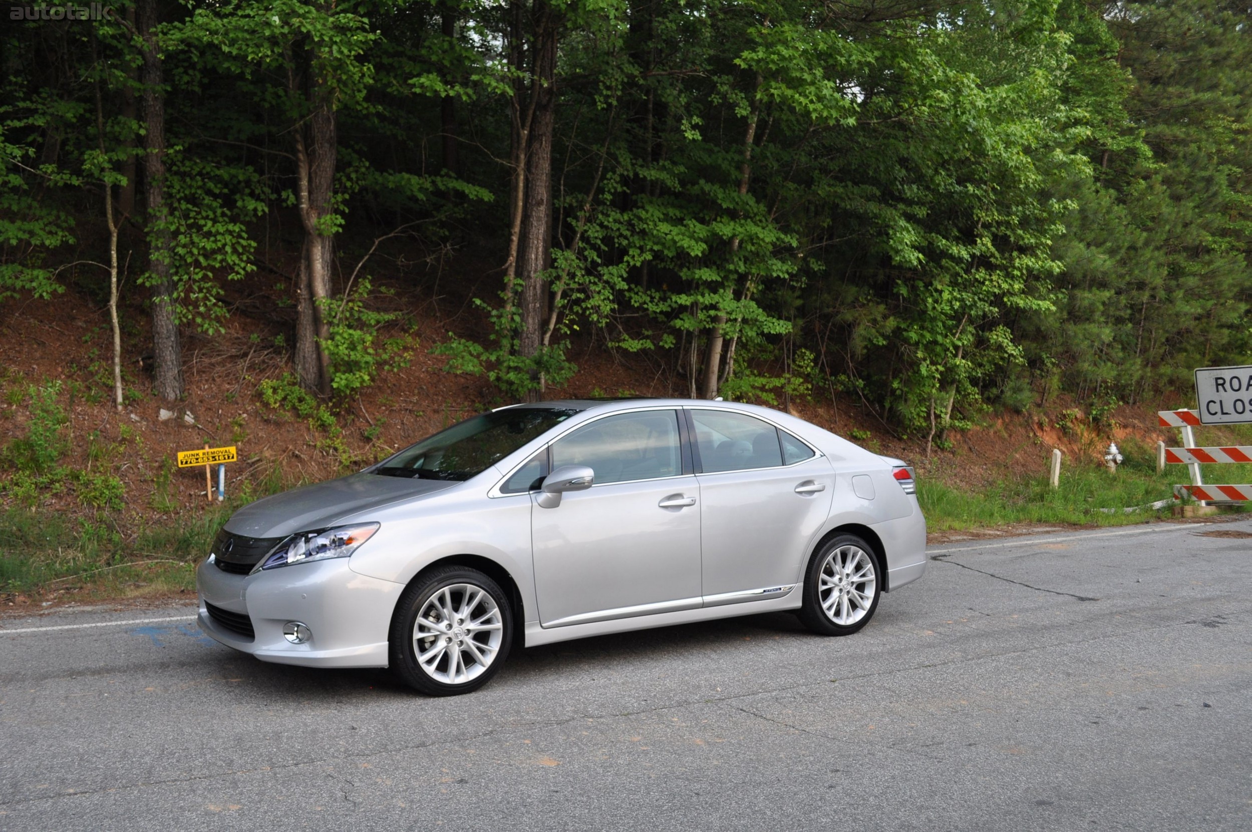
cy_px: 416
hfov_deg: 57.3
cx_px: 626
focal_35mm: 33
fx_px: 1146
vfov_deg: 39.9
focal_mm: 22
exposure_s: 1/125
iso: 400
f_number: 5.6
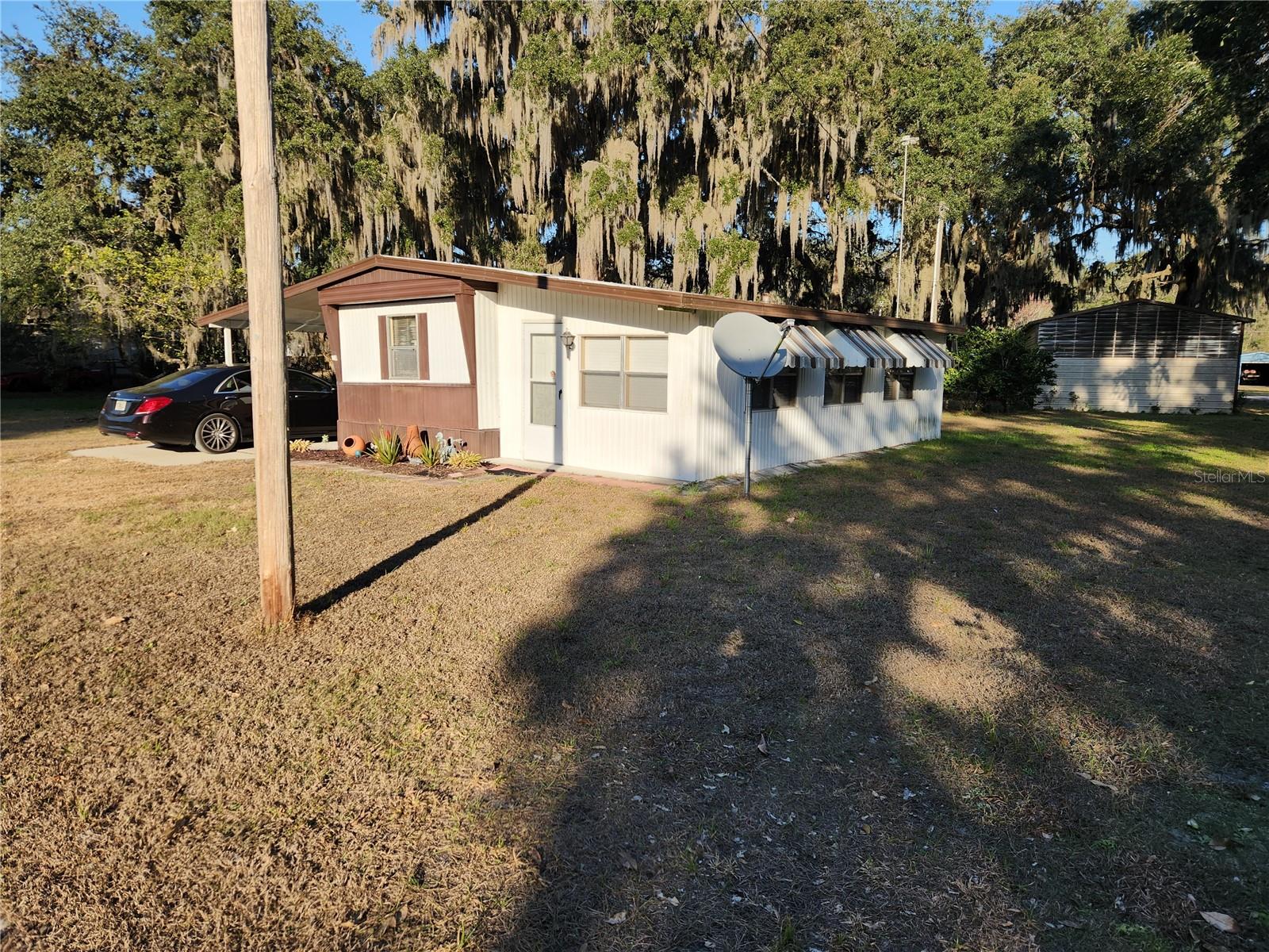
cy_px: 476
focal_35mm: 23
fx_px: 843
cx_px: 634
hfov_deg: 73.9
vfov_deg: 58.9
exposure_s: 1/939
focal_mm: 5.4
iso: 20
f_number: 1.8
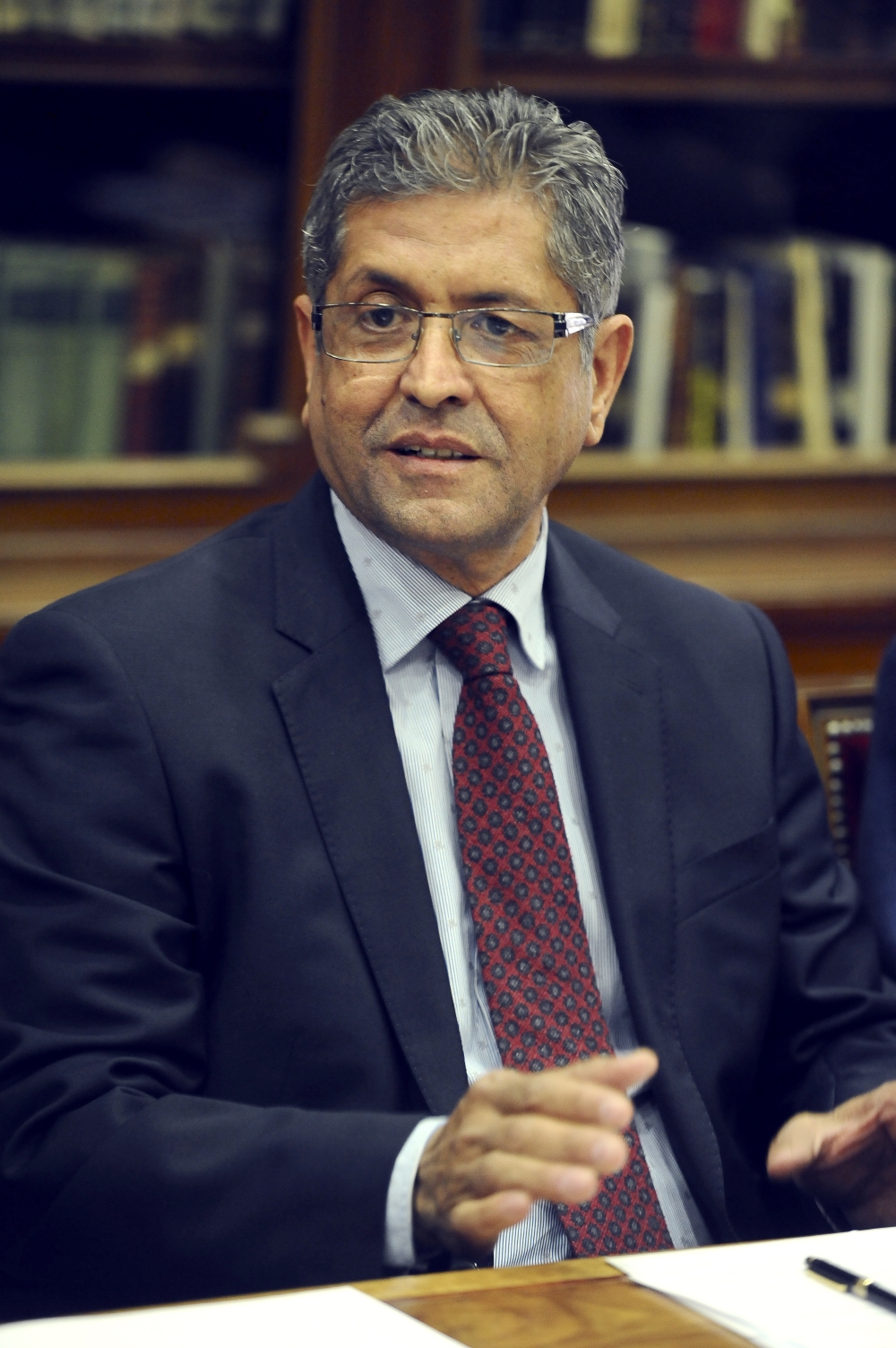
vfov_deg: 12.5
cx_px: 448
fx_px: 6168
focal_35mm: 165
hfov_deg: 8.3
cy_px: 674
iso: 3200
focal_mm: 165
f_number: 2.8
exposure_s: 1/125
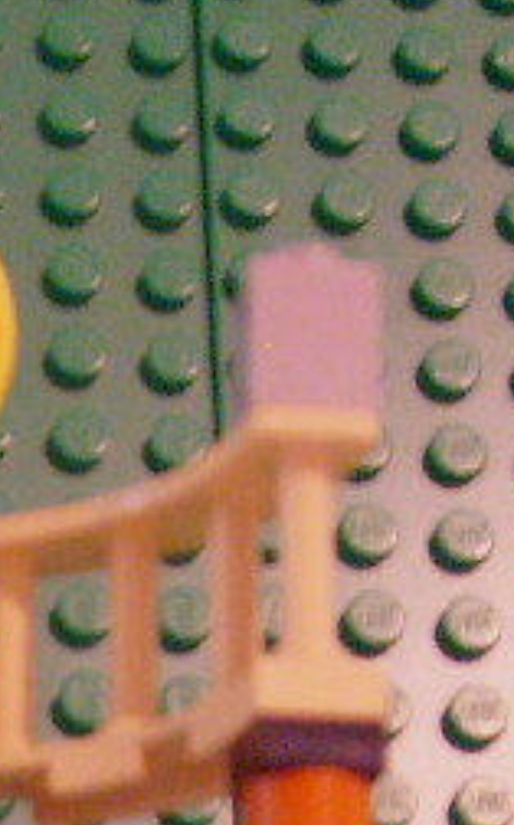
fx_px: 3392
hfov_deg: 8.5
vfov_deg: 13.3
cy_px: 1103
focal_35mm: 151
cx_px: -170
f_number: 2.8
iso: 200
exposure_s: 1/4
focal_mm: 5.8
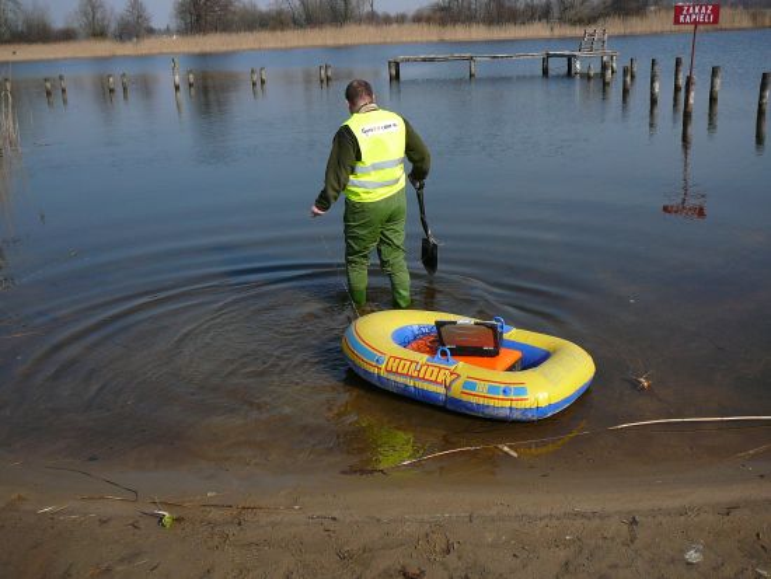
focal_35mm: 35
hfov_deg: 52.6
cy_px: 290
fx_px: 780
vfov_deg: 40.7
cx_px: 386
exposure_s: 1/800
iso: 80
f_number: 2.8
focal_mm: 5.2
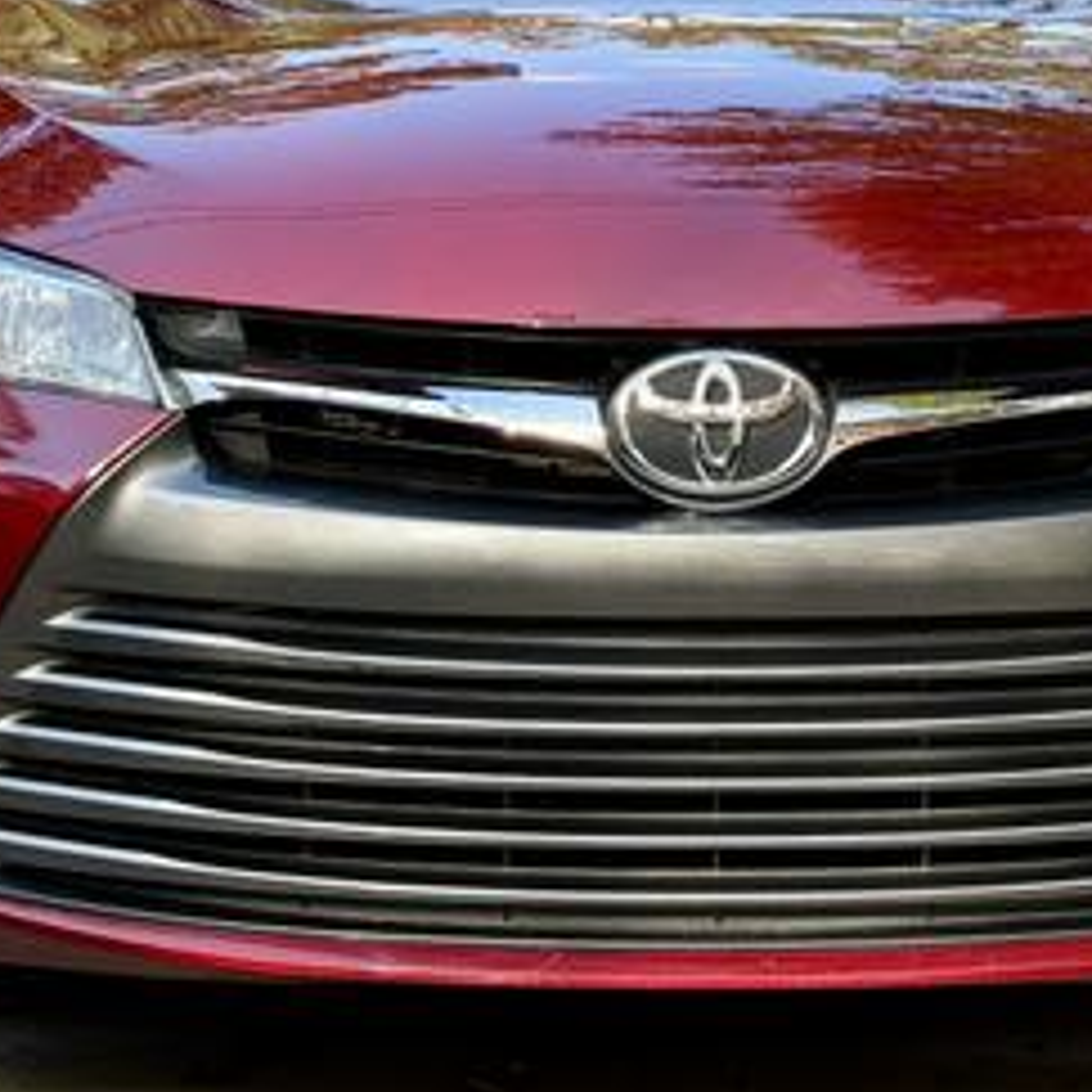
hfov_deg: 19.7
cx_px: 701
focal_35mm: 88
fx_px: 3141
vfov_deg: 19.6
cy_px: 292
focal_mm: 6.76
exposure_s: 1/587
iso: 80
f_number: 1.78
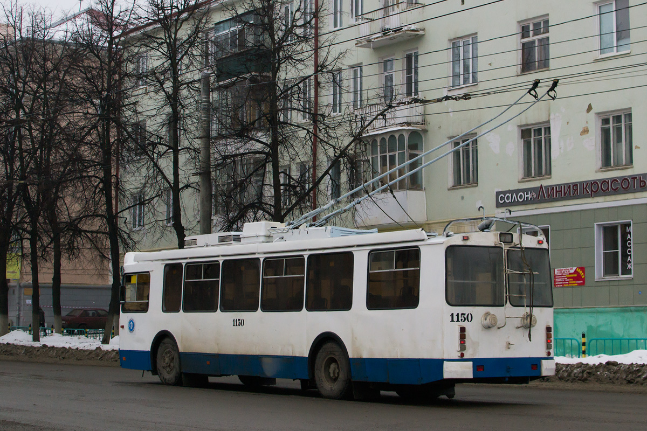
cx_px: 324
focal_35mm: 52
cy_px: 216
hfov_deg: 37.9
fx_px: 943
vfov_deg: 25.8
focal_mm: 35
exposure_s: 1/640
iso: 400
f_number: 5.6
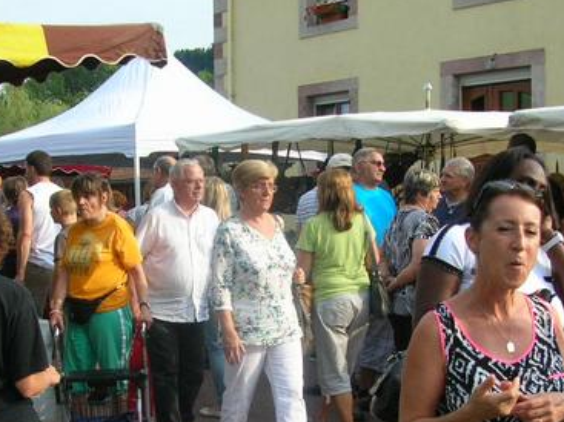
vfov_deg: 23.5
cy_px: 362
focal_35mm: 61
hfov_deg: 31.7
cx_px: 249
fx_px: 994
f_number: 2.8
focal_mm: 5.8
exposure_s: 1/412
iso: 50
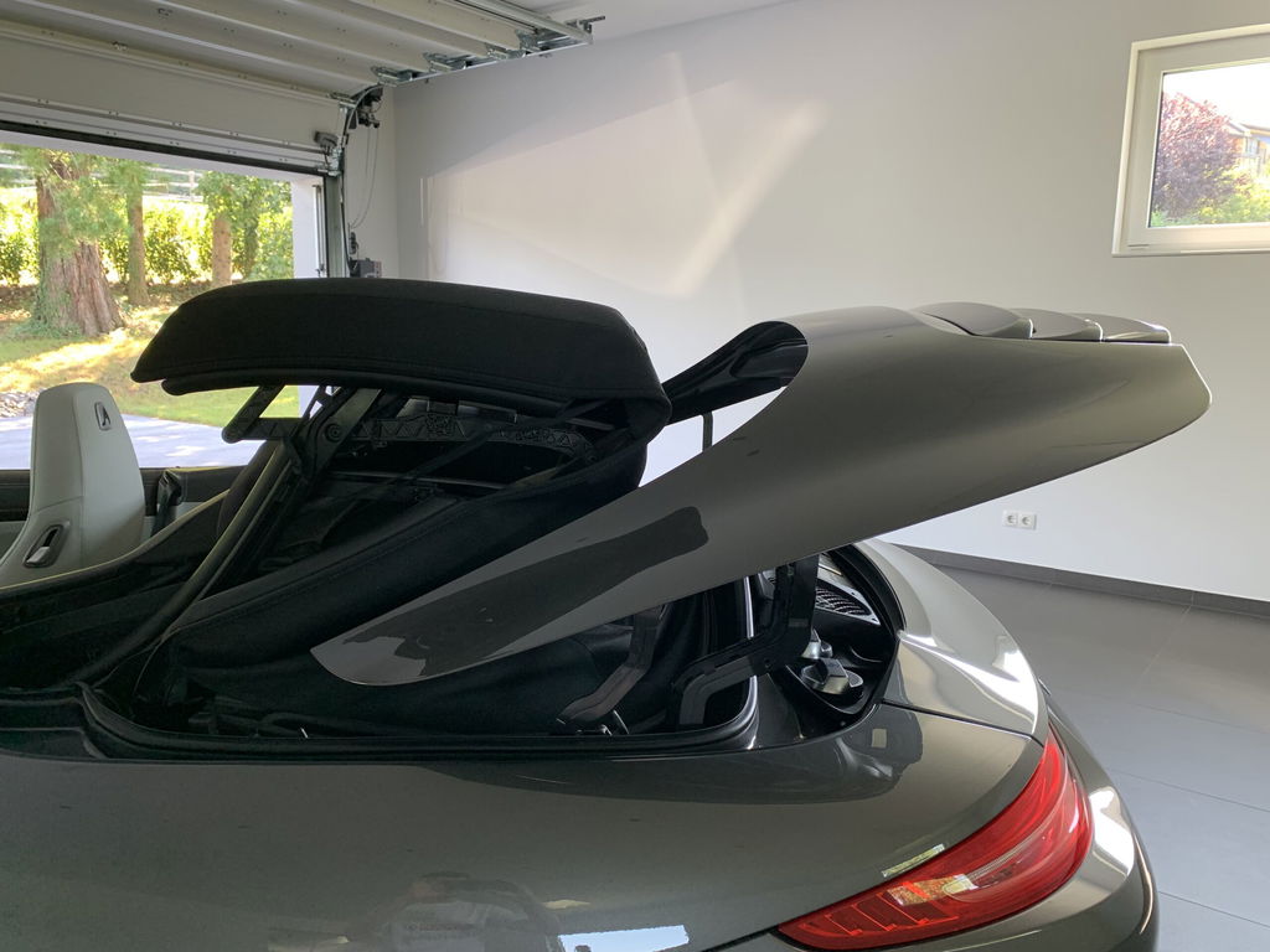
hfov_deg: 67.3
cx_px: 635
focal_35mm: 26
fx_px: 954
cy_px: 476
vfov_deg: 53.1
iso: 100
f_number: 1.8
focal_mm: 4.25
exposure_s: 1/74
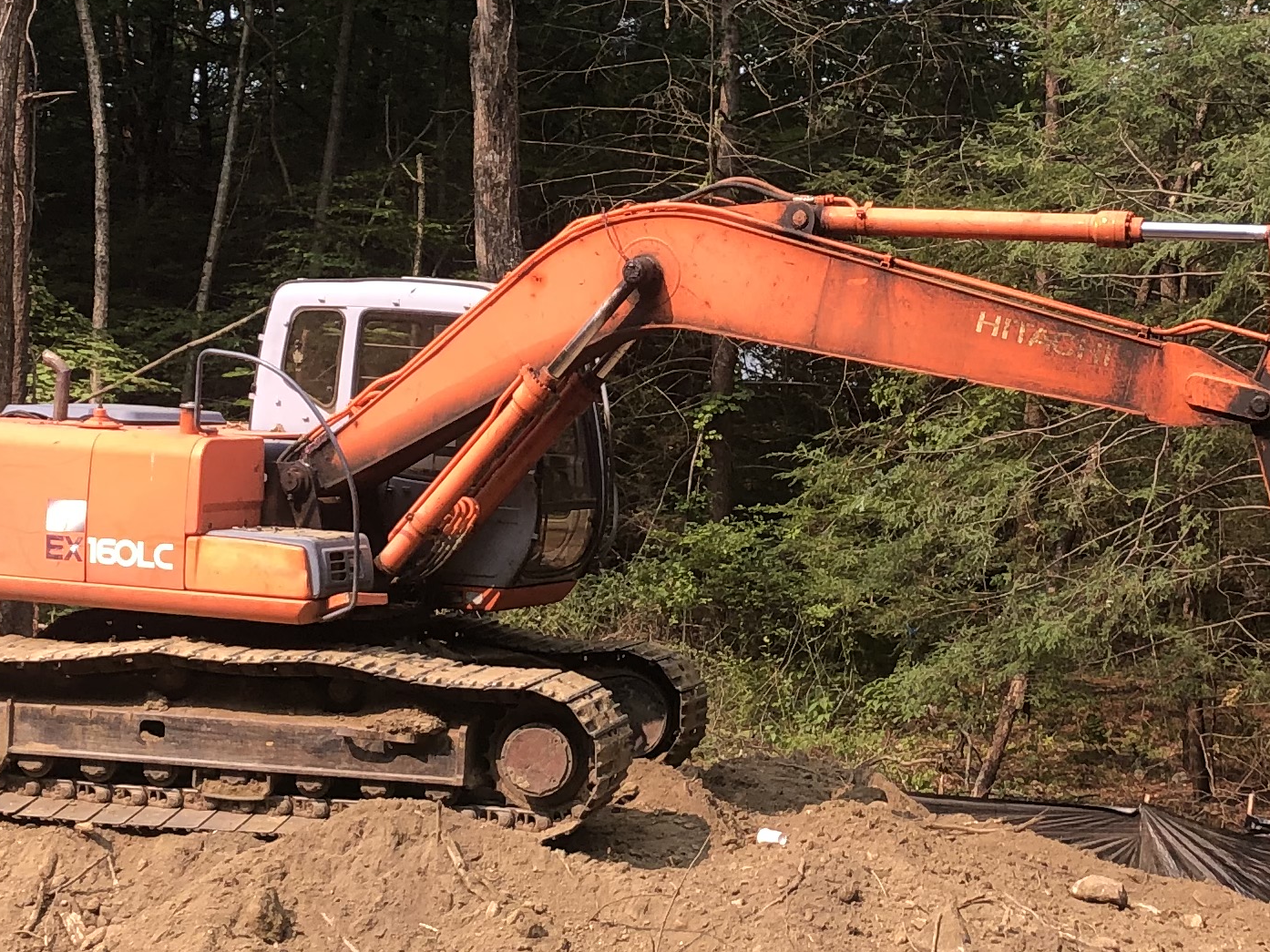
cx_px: 863
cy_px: 445
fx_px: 2971
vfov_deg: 18.2
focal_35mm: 81
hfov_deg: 24.0
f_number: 1.8
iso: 20
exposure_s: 1/448
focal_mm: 3.99
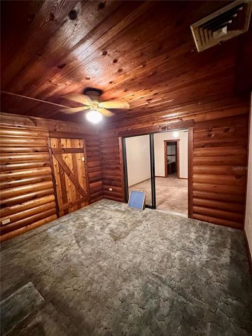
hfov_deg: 85.7
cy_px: 168
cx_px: 126
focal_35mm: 14
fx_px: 136
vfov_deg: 102.1
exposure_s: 1/30
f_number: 2.2
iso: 1250
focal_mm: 2.22
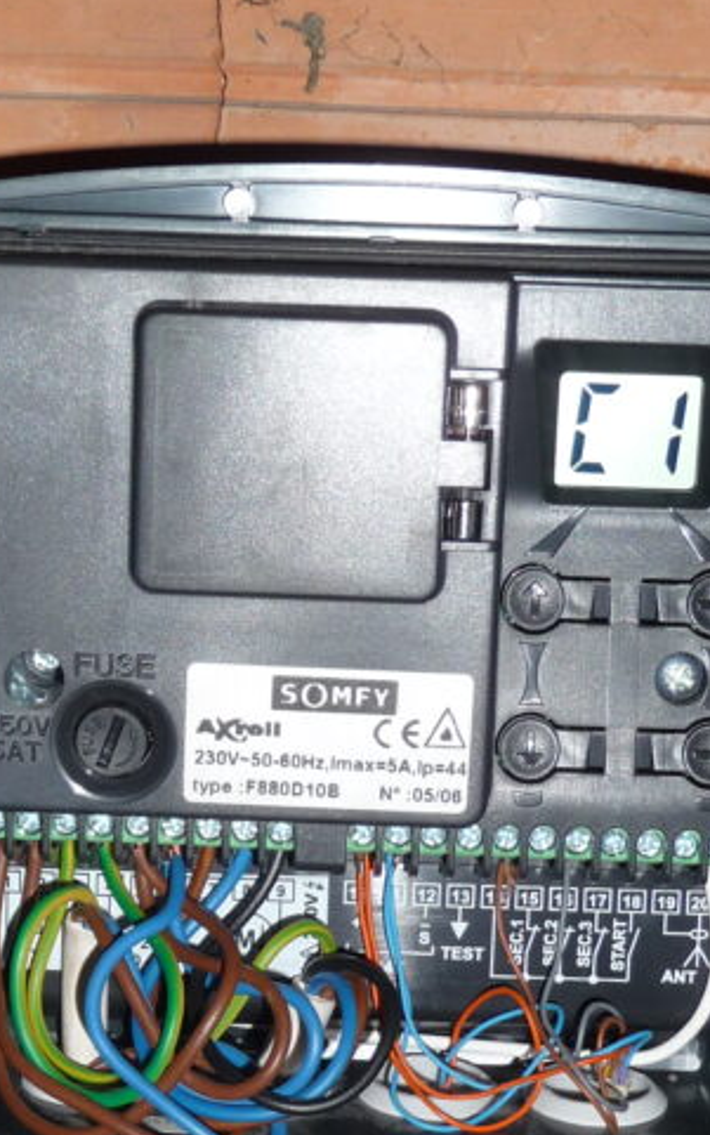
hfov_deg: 16.5
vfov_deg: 26.0
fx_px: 2444
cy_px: 741
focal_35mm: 79
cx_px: 244
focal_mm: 5.6
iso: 100
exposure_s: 1/30
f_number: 3.6
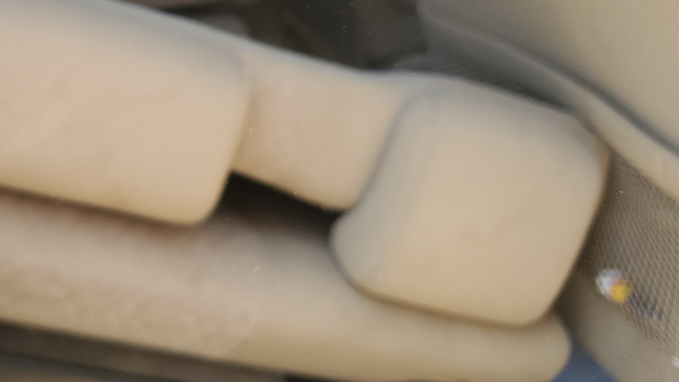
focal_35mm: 43
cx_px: 196
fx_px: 774
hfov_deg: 46.2
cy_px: 51
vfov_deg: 26.9
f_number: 1.5
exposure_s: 1/323
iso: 50
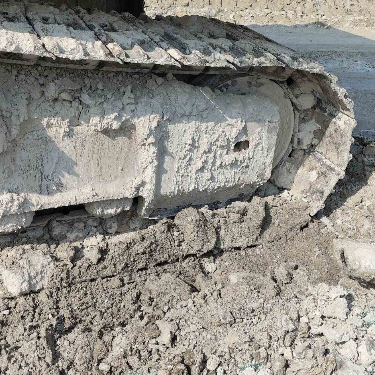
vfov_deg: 38.7
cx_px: 196
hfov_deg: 39.2
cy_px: 126
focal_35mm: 43
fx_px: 527
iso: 50
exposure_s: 1/2000
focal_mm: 4.71
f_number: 1.79
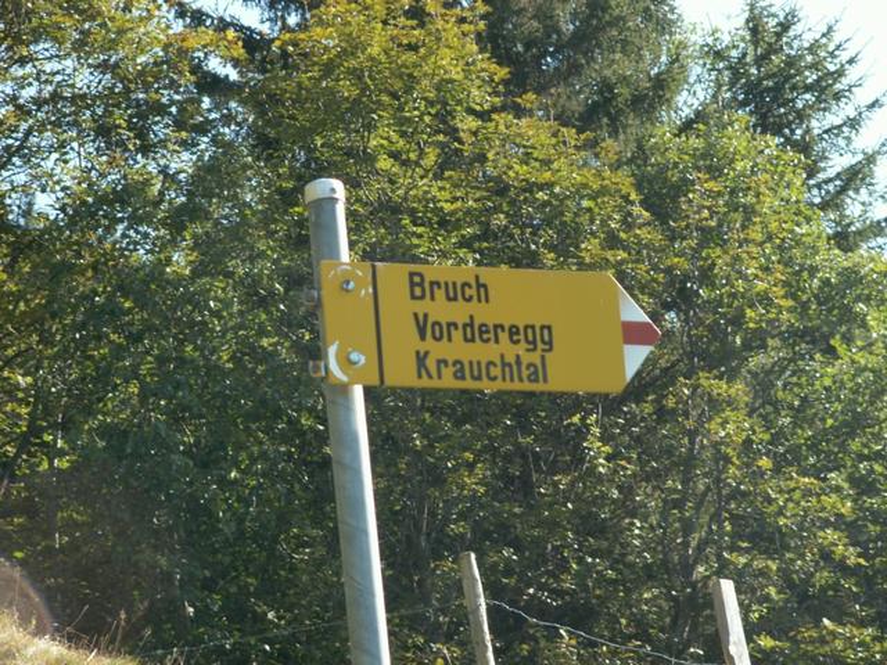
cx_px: 444
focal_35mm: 153
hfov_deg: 12.9
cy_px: 332
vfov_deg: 9.7
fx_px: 3920
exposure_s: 1/80
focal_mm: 24.96
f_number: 5
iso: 50
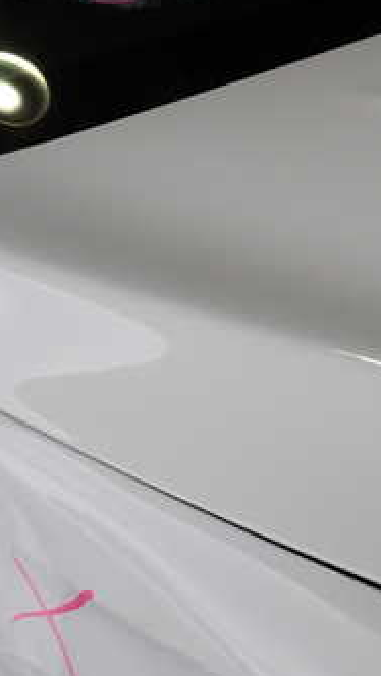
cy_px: 397
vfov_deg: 35.3
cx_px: 430
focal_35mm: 59
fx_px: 1059
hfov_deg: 19.5
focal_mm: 5.4
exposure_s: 1/160
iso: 100
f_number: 3.2
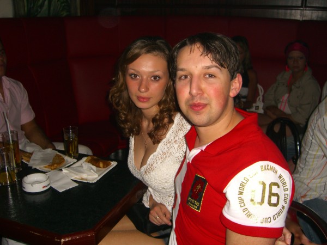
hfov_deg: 49.0
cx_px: 164
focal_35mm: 38
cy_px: 122
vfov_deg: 37.7
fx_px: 359
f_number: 2.8
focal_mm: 7.9
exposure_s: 1/60
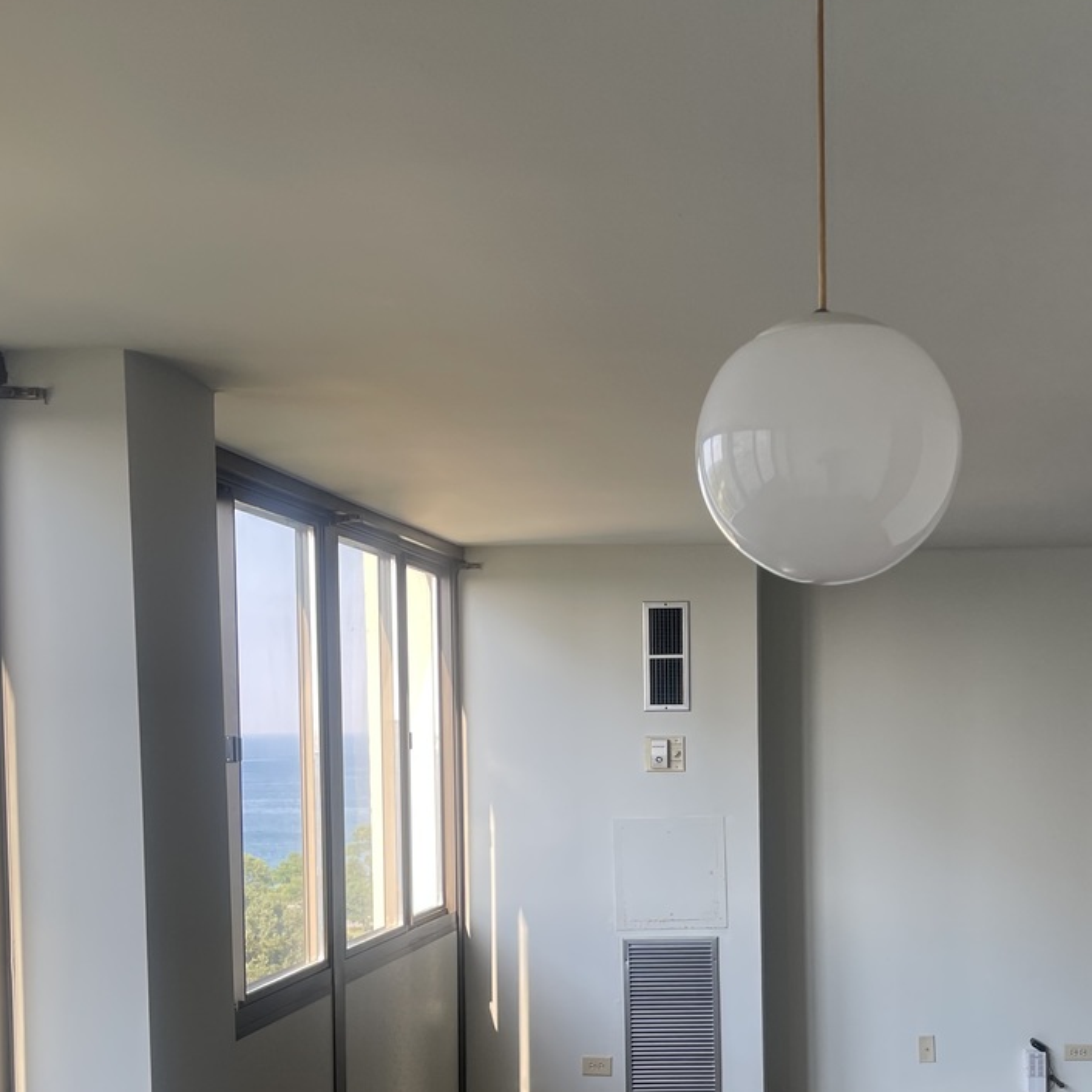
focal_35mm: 45
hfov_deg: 37.1
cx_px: 735
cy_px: 811
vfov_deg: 36.7
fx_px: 1606
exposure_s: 1/201
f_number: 1.6
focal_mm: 5.1
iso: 32
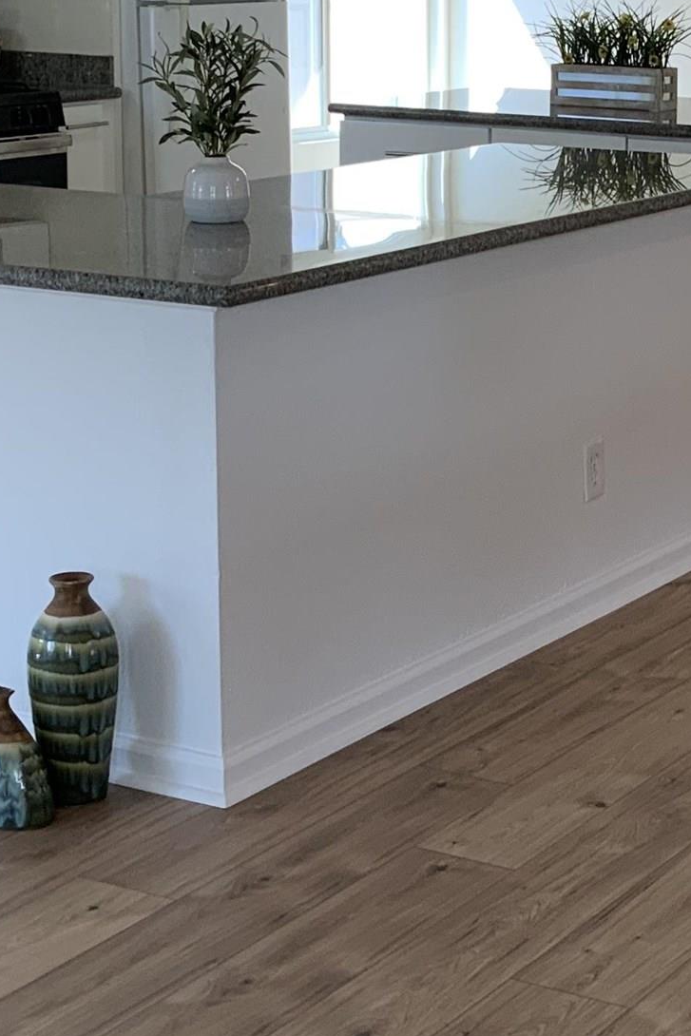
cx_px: 626
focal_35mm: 85
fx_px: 2446
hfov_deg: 15.9
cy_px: 319
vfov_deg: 23.8
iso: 40
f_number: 1.8
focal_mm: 3
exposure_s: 1/120
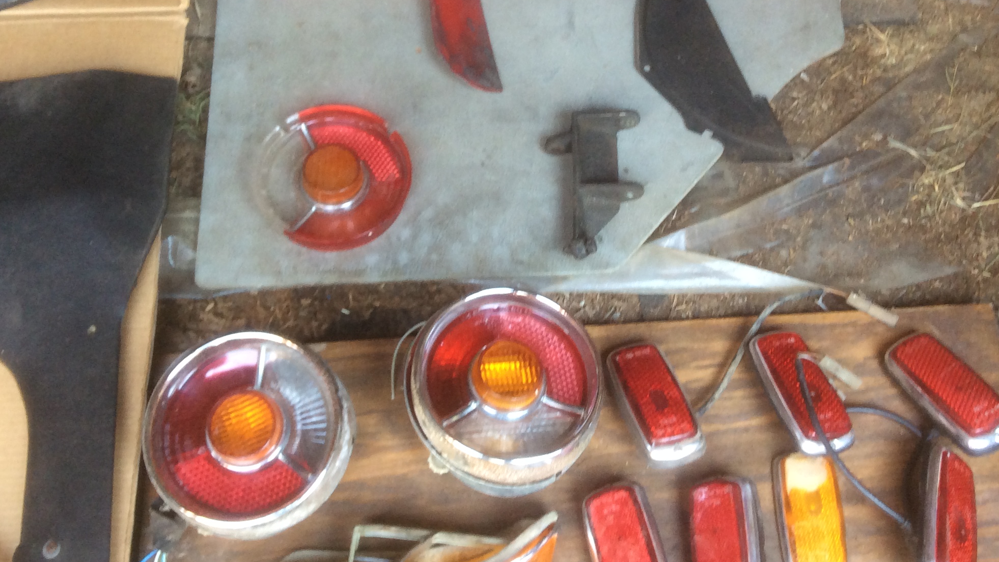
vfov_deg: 25.9
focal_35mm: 46
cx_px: 489
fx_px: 1218
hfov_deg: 44.6
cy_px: 201
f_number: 2.4
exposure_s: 1/24
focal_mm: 3.3
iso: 64
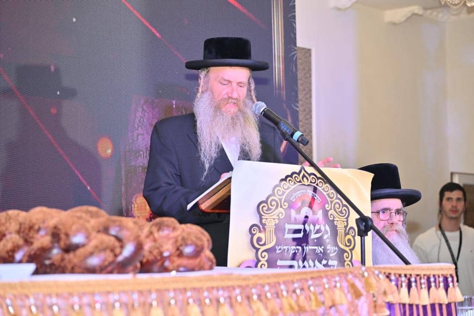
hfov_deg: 28.1
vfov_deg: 18.9
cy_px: 158
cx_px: 237
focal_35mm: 72
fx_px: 948
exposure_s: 1/160
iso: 640
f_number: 4
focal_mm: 72
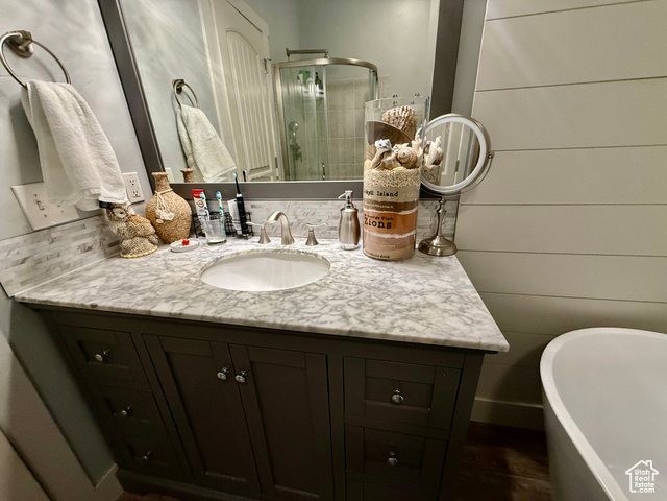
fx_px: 270
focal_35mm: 14
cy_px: 250
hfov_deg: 102.1
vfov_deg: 85.7
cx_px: 334
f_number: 2.2
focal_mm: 2.22
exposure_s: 1/120
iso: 160
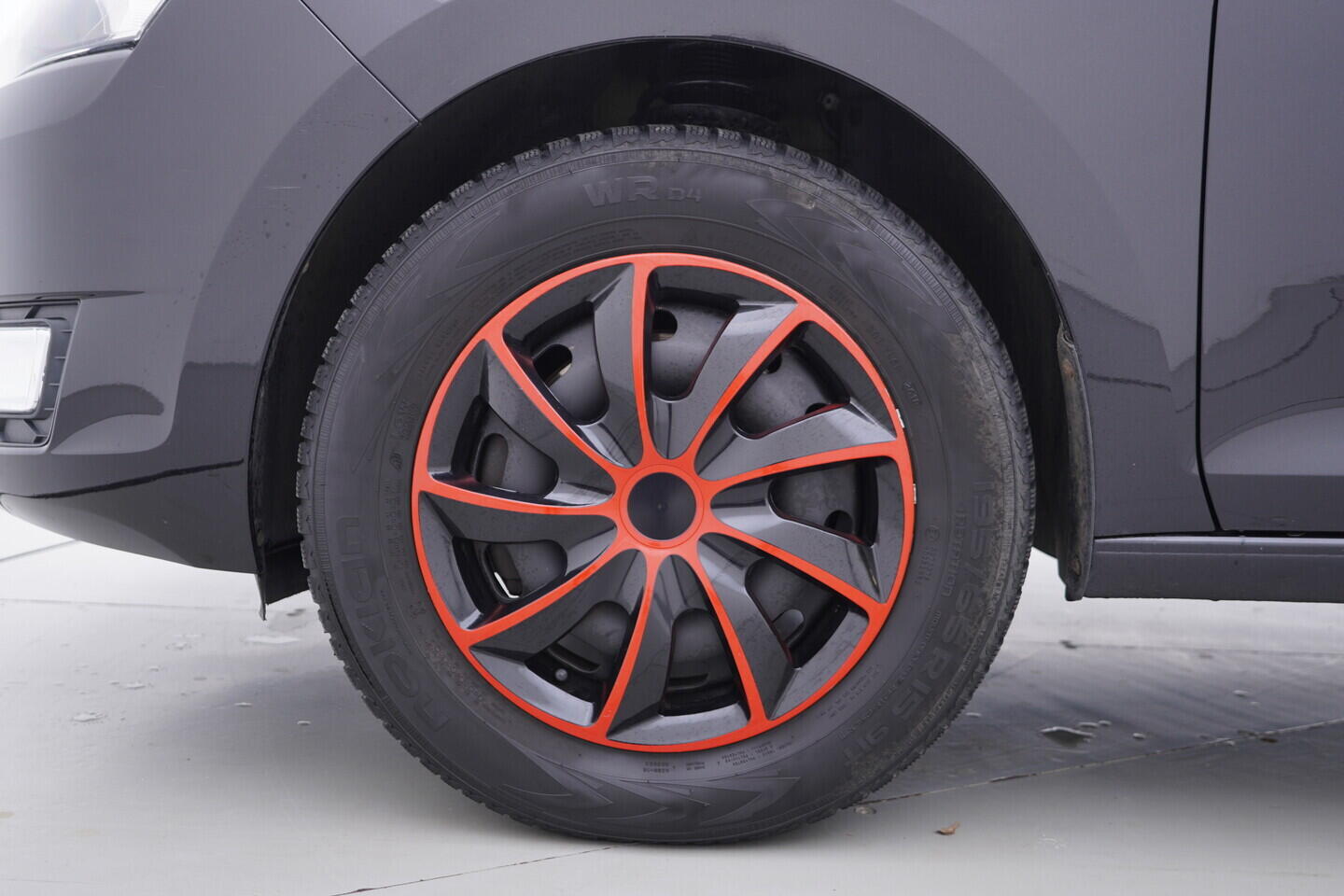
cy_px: 448
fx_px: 1344
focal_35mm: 36
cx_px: 672
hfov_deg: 53.1
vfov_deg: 36.9
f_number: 2.8
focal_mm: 24
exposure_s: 1/40
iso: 125
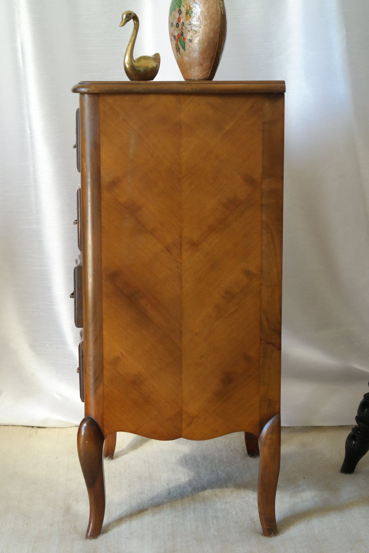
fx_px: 1061
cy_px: 276
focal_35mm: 69
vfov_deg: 29.2
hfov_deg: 19.7
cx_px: 184
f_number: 5.6
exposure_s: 1/30
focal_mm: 45
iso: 800
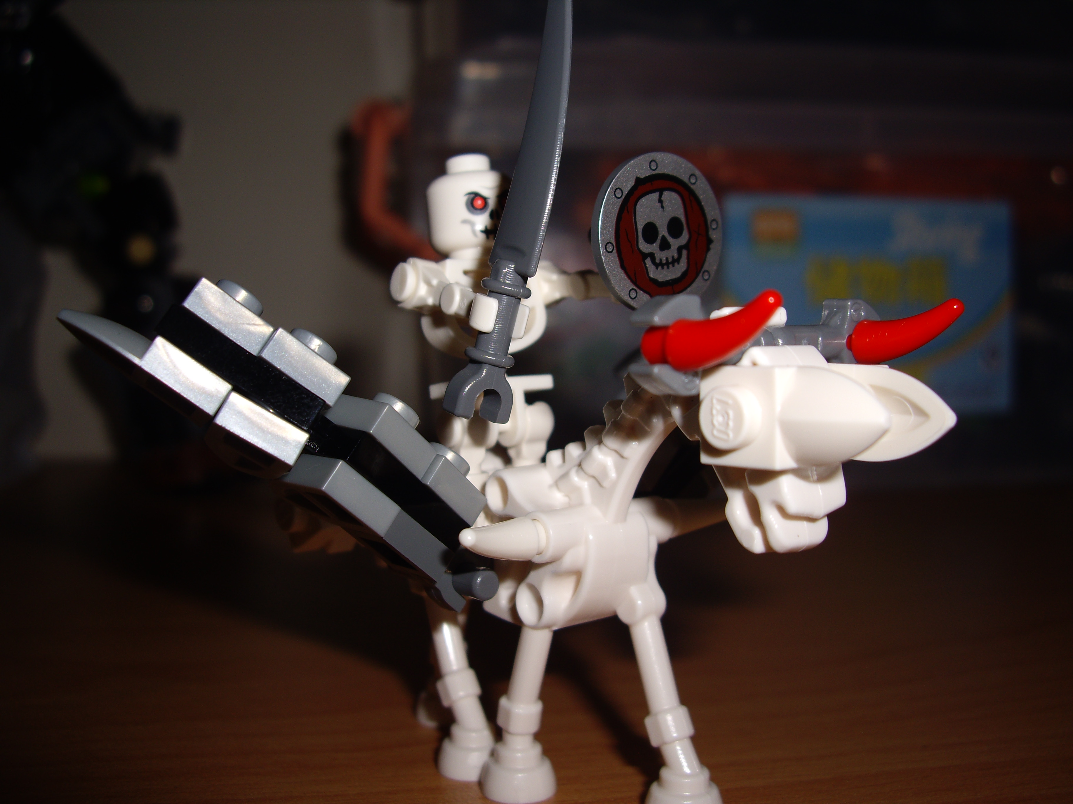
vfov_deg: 37.7
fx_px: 1178
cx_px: 536
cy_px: 402
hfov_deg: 49.0
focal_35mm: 38
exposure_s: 1/40
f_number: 8
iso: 64
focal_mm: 7.9
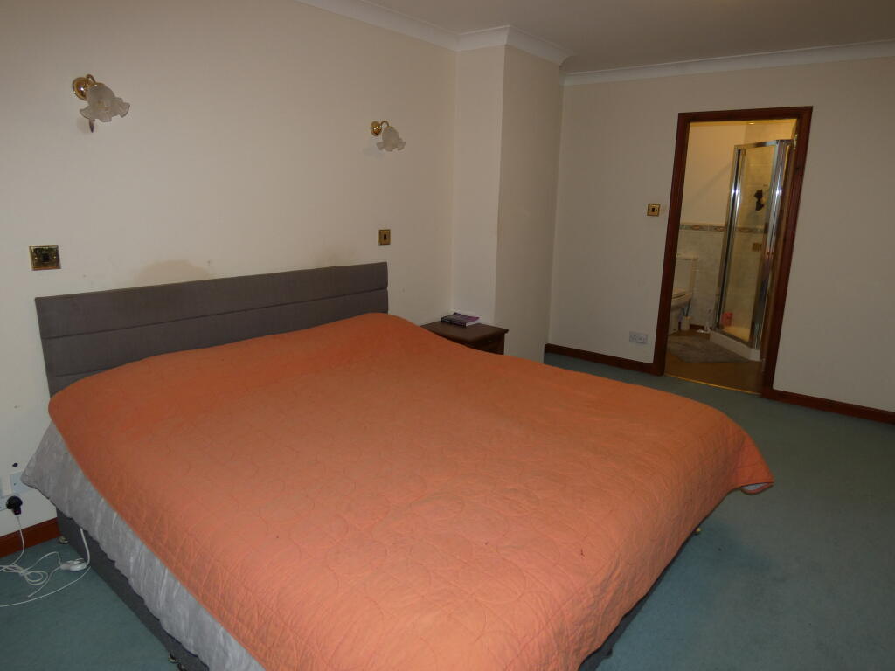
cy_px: 336
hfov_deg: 76.4
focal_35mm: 22
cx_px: 448
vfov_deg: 61.1
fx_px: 569
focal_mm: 3.9
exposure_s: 1/60
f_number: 2.9
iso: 125
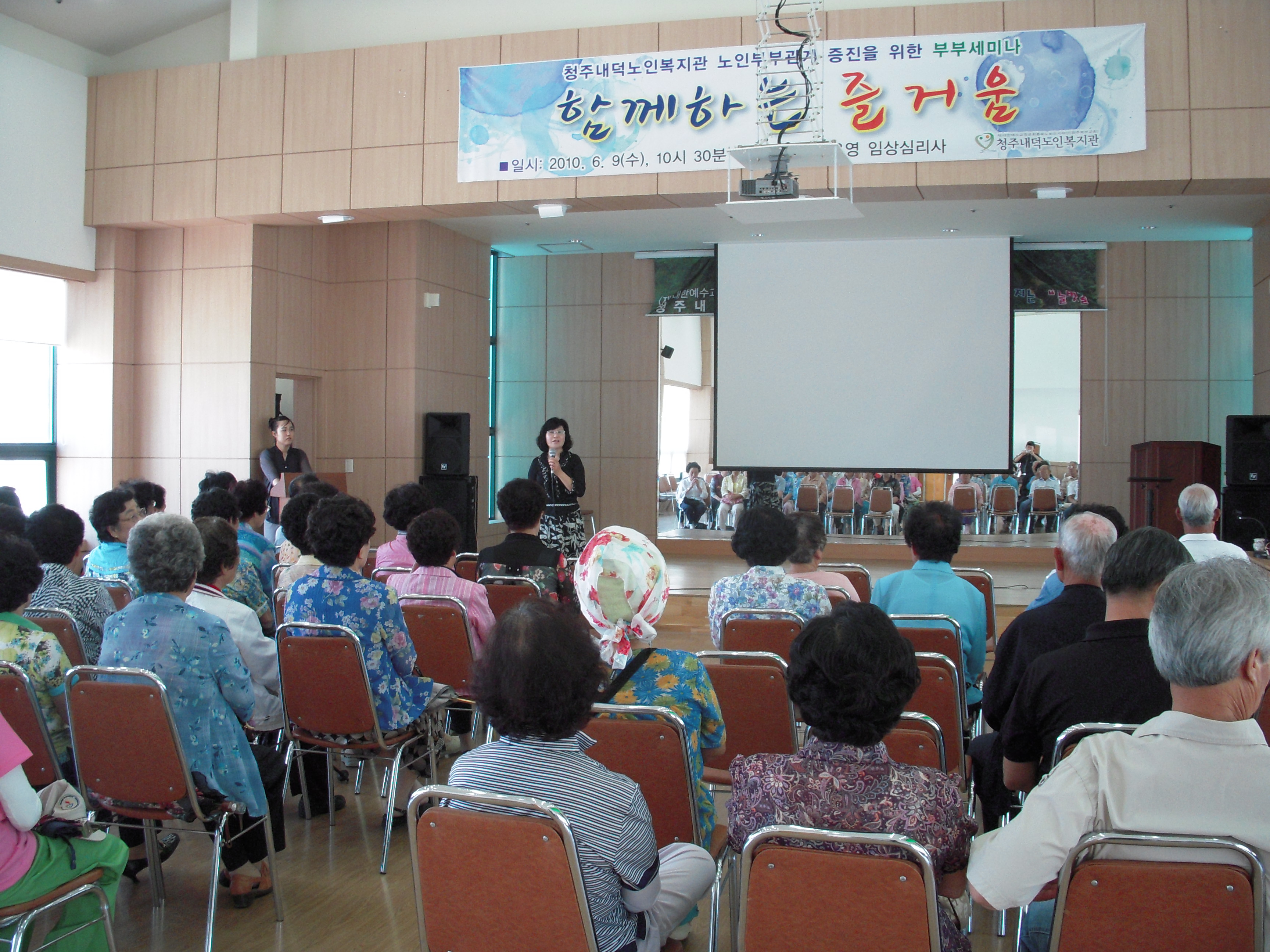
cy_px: 476
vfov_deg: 37.7
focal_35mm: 38
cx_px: 635
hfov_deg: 49.0
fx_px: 1394
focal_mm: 6.3
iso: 200
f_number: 3.3
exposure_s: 1/30
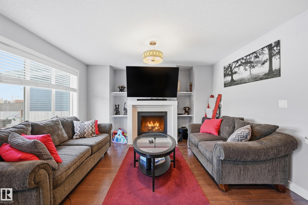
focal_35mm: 14
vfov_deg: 81.1
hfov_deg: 104.3
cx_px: 154
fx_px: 120
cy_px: 102
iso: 100
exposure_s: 1/8
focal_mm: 14
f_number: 8
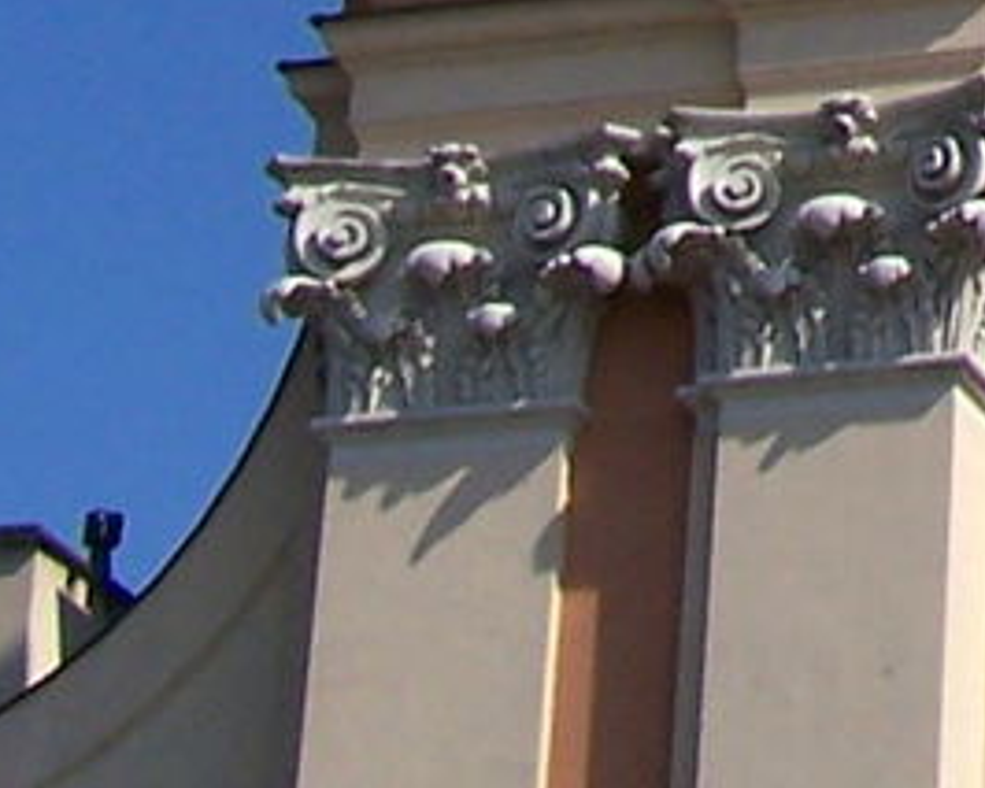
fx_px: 6503
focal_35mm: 223
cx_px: 2059
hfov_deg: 8.2
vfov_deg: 6.5
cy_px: -1221
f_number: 5.6
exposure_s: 1/800
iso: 80
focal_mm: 6.3
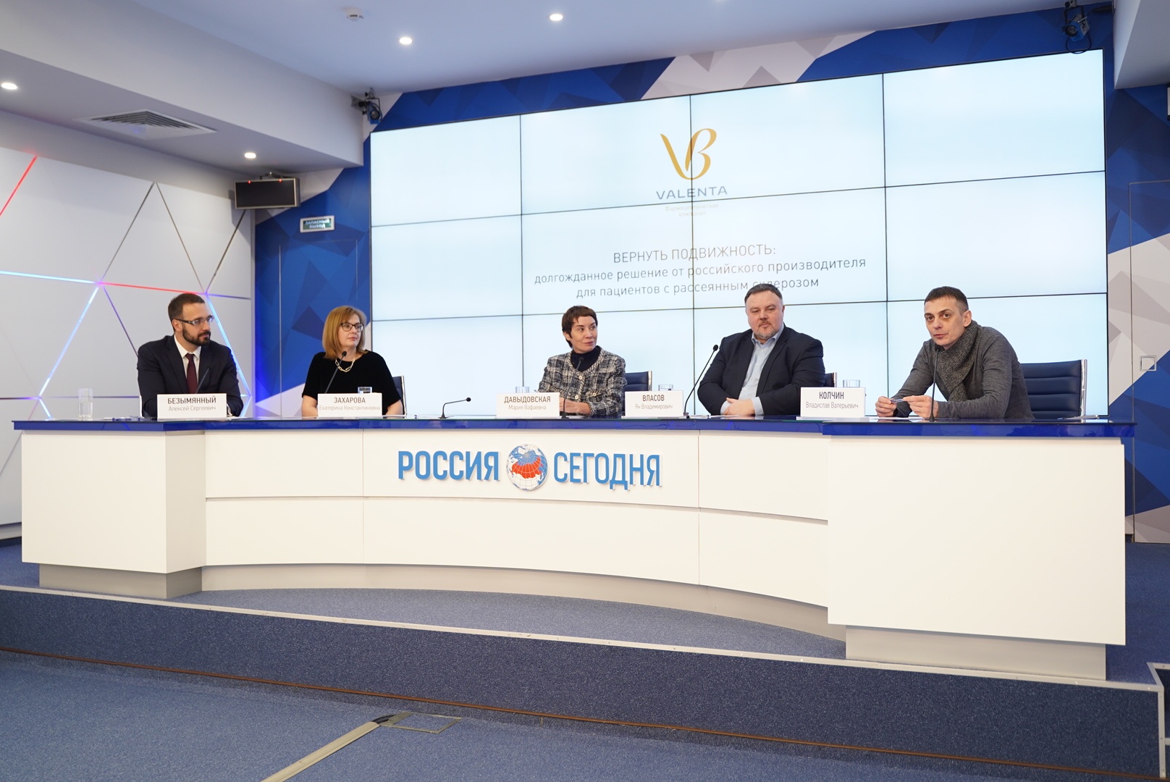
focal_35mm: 33
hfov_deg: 57.2
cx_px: 585
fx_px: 1073
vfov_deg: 40.0
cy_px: 391
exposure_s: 1/80
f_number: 2.8
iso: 640
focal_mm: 33
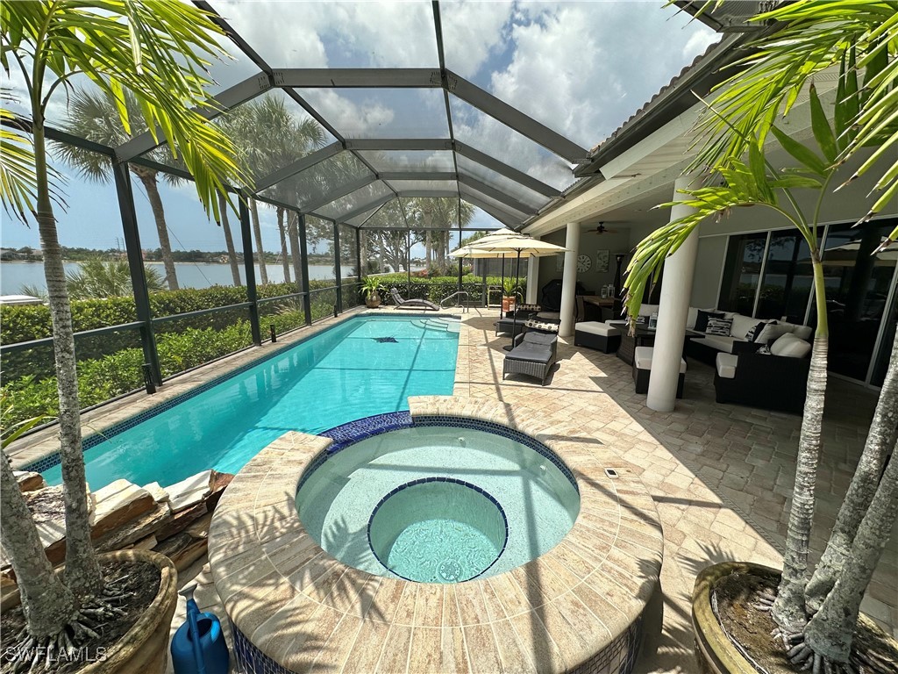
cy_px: 337
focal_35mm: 14
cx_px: 449
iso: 40
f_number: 2.2
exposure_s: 1/1916
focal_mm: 2.22
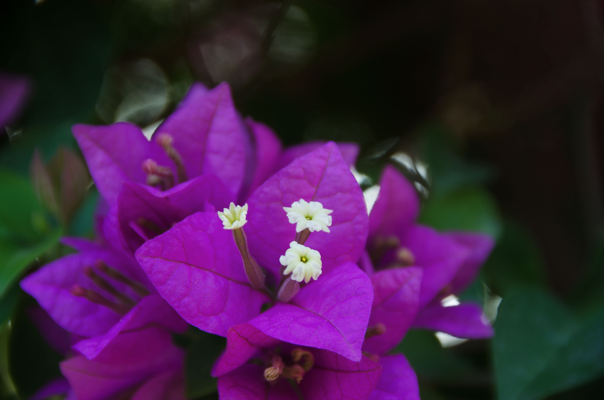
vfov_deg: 4.6
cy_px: 200
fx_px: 5023
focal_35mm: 300
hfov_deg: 6.9
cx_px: 302
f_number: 5.6
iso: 100
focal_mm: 200
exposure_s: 1/60
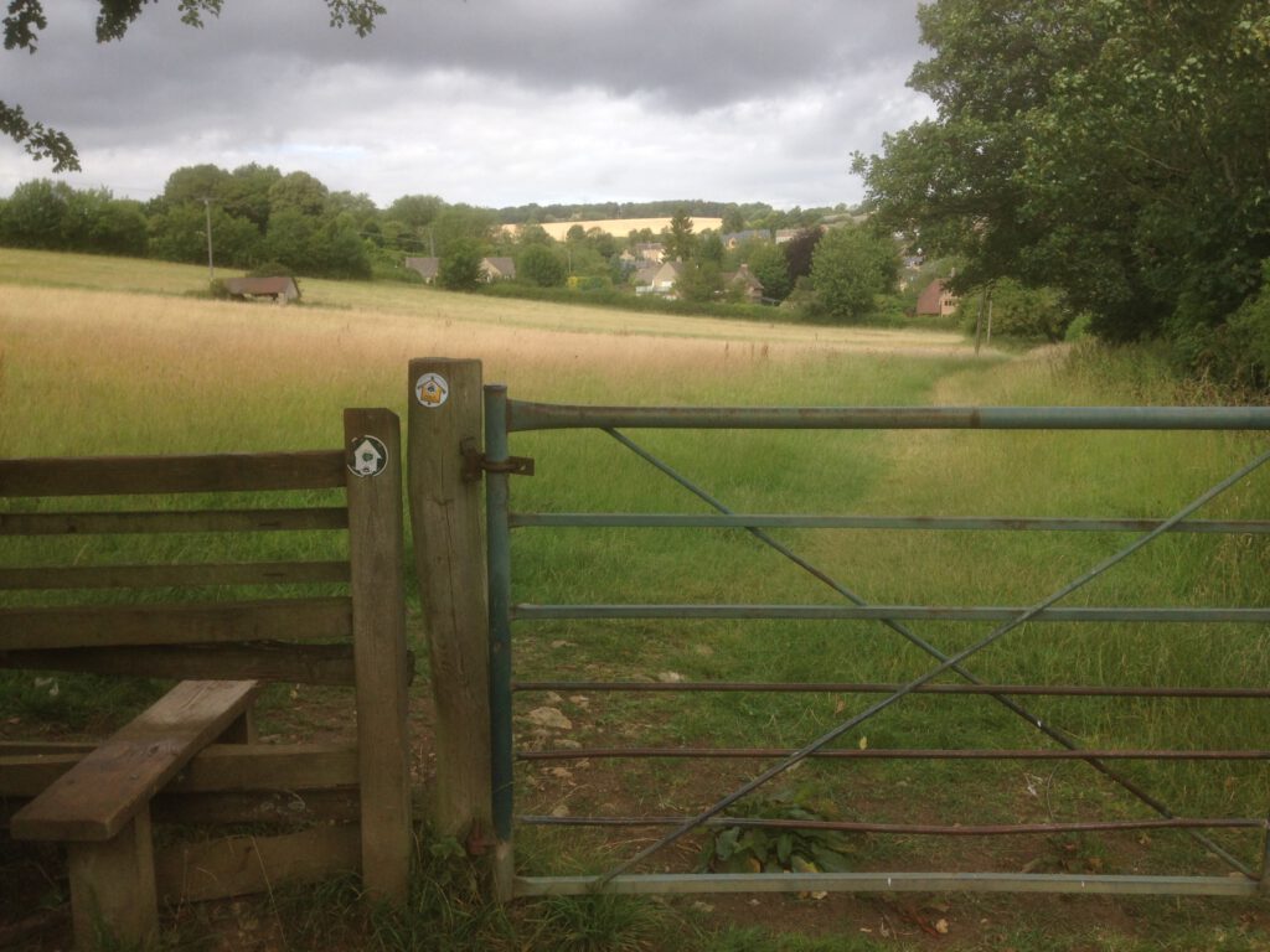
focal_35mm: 33
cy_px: 476
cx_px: 635
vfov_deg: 42.9
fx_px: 1211
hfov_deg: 55.4
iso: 50
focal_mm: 4.12
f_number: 2.4
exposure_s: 1/861
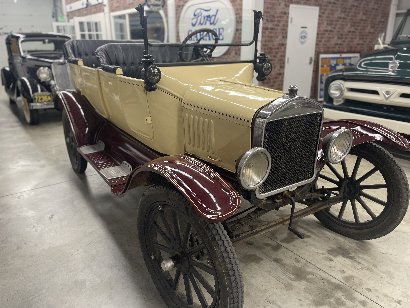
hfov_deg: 67.3
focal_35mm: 26
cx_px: 205
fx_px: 308
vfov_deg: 53.1
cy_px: 154
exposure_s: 1/60
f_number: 1.6
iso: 100
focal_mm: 4.2
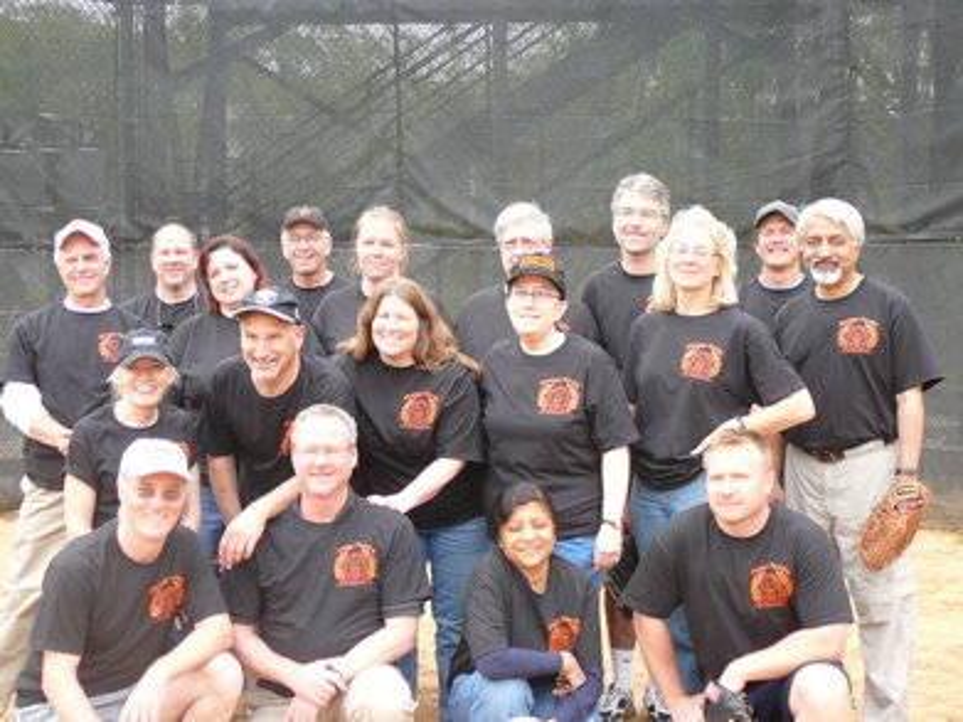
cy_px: 361
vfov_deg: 28.0
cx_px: 482
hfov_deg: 36.8
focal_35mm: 52
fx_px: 1446
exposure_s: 1/100
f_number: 3.4
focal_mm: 7.8
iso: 80
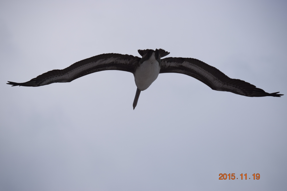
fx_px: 1853
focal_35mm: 232
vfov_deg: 5.9
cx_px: 144
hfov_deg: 8.9
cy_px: 96
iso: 220
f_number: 5.6
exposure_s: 1/2000
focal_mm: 155
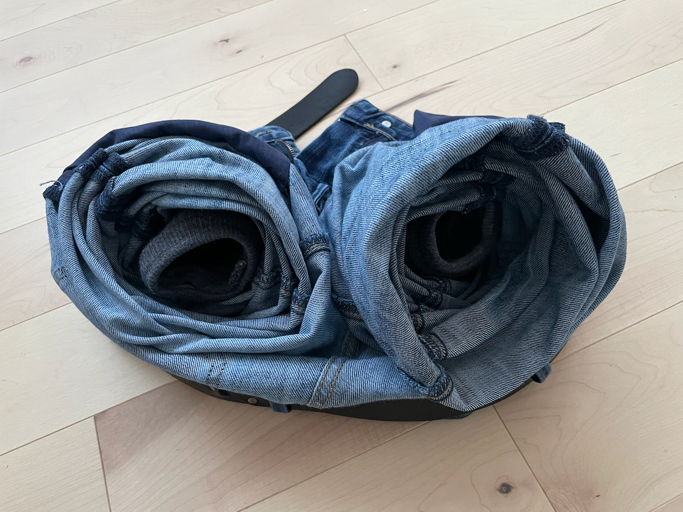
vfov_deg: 53.1
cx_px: 342
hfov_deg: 67.3
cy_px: 256
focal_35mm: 26
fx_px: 513
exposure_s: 1/60
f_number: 1.6
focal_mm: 4.2
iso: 400
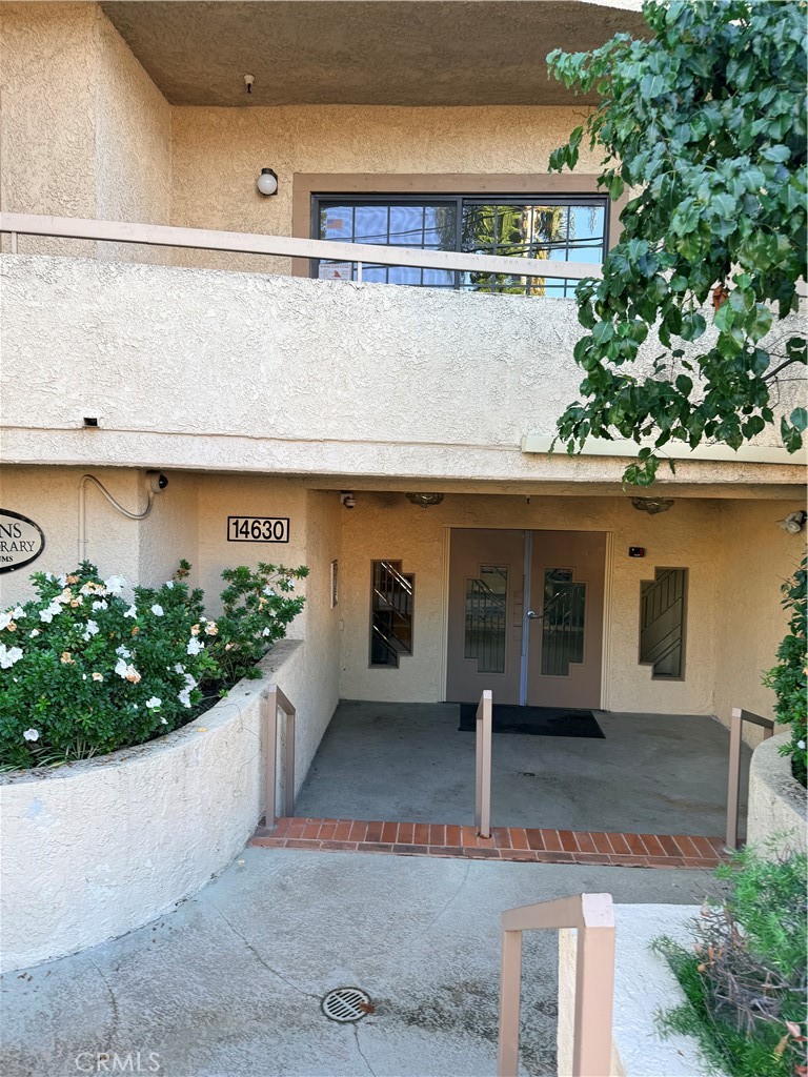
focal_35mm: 24
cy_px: 538
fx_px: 747
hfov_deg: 56.8
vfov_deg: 71.6
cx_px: 404
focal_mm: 6.76
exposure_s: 1/122
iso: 50
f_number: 1.78
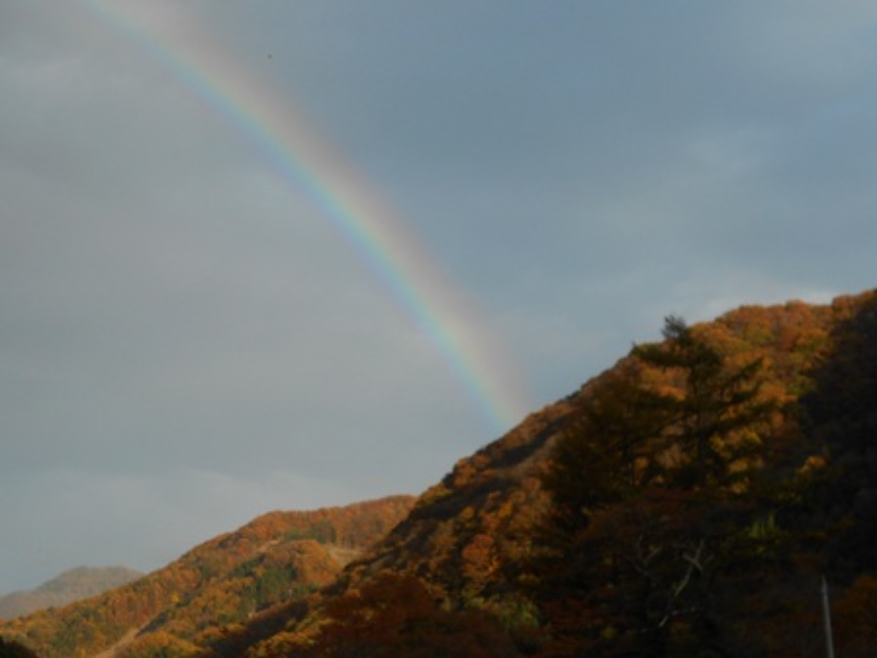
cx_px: 438
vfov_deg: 29.1
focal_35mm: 50
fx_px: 1267
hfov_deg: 38.2
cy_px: 329
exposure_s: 1/400
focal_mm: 8.8
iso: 80
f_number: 4.5
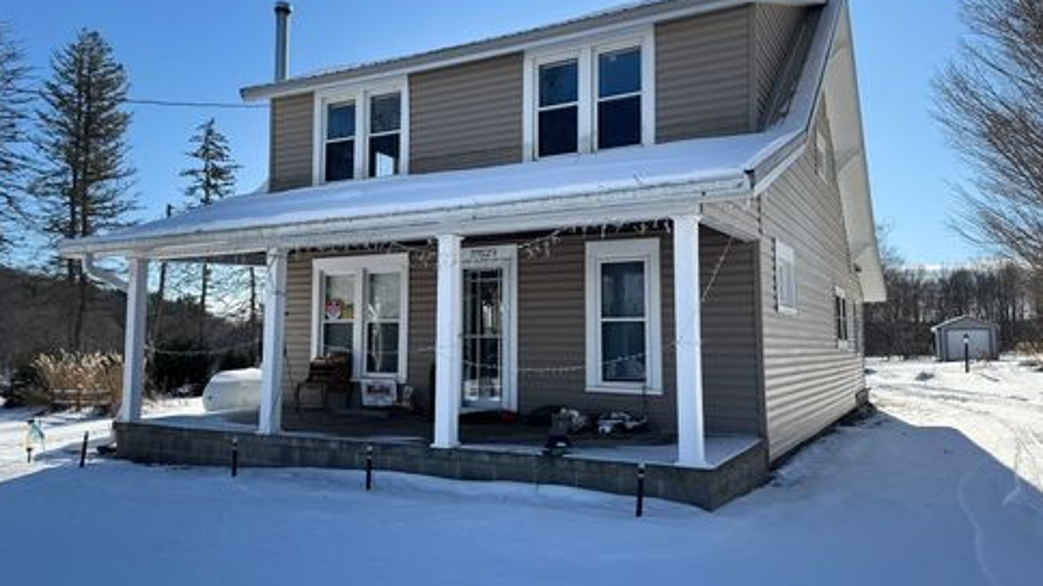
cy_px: 275
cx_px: 517
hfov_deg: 69.9
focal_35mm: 27
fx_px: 747
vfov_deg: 42.8
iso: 80
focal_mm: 6.76
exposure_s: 1/4950
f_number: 1.78
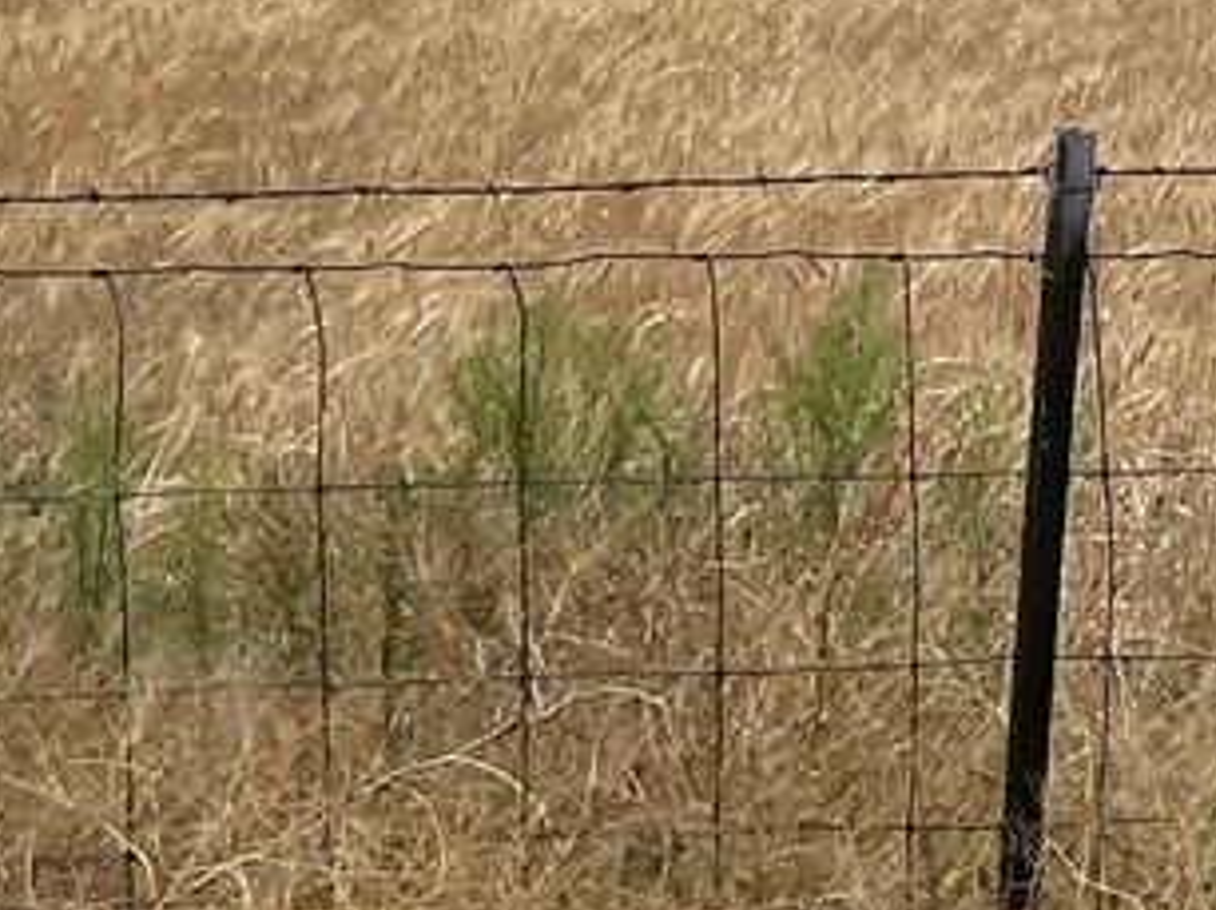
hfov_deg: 11.7
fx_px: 4774
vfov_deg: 10.4
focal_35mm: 136
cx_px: 2961
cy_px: -564
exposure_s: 1/5291
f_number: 1.6
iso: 32
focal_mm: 4.2
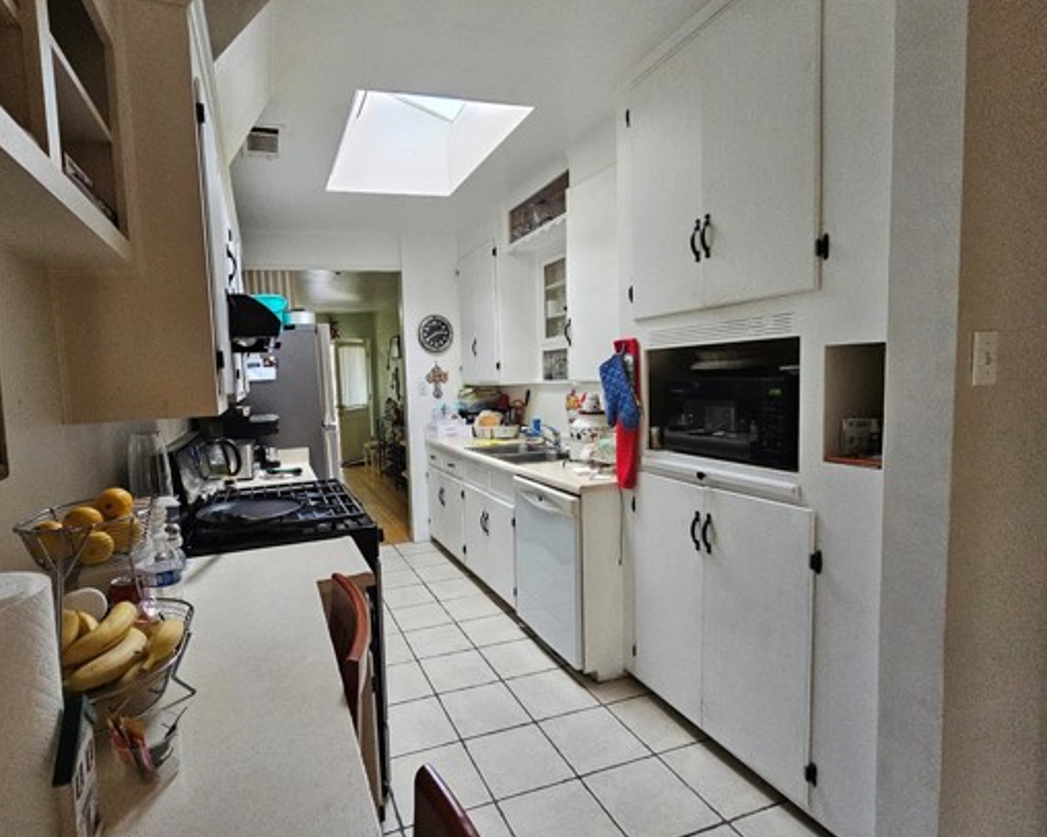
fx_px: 496
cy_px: 423
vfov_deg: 80.3
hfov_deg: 92.1
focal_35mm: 16
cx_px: 429
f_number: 2.2
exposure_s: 1/77.4
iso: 400
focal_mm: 2.2
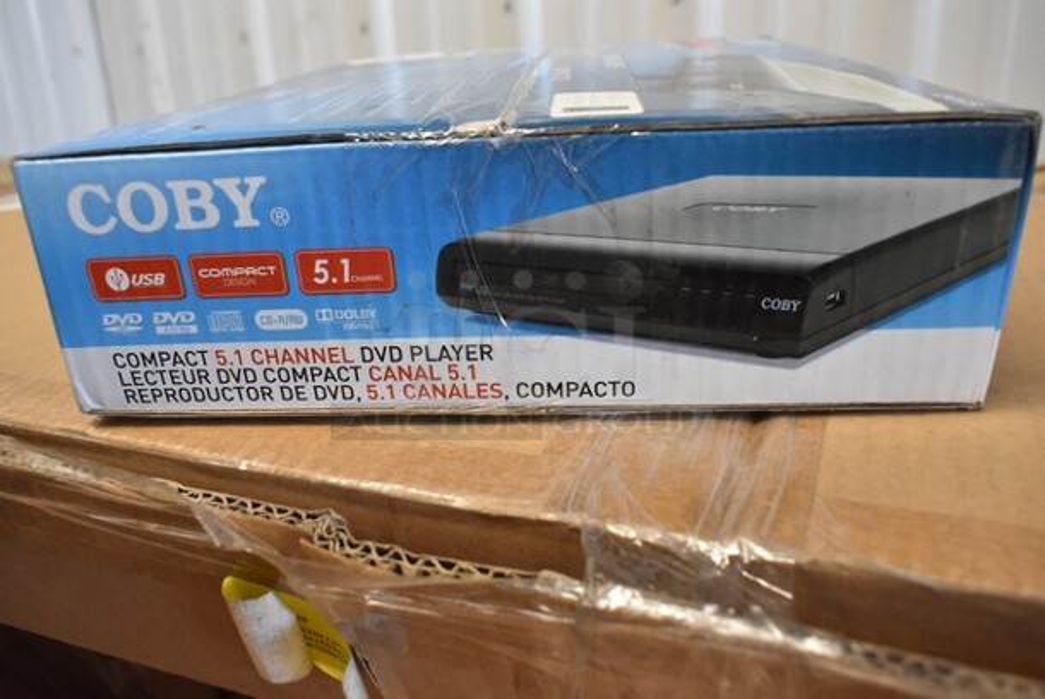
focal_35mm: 30
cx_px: 522
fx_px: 872
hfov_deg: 61.9
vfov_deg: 43.7
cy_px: 350
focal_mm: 20
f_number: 5.6
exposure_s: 1/125
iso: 2200
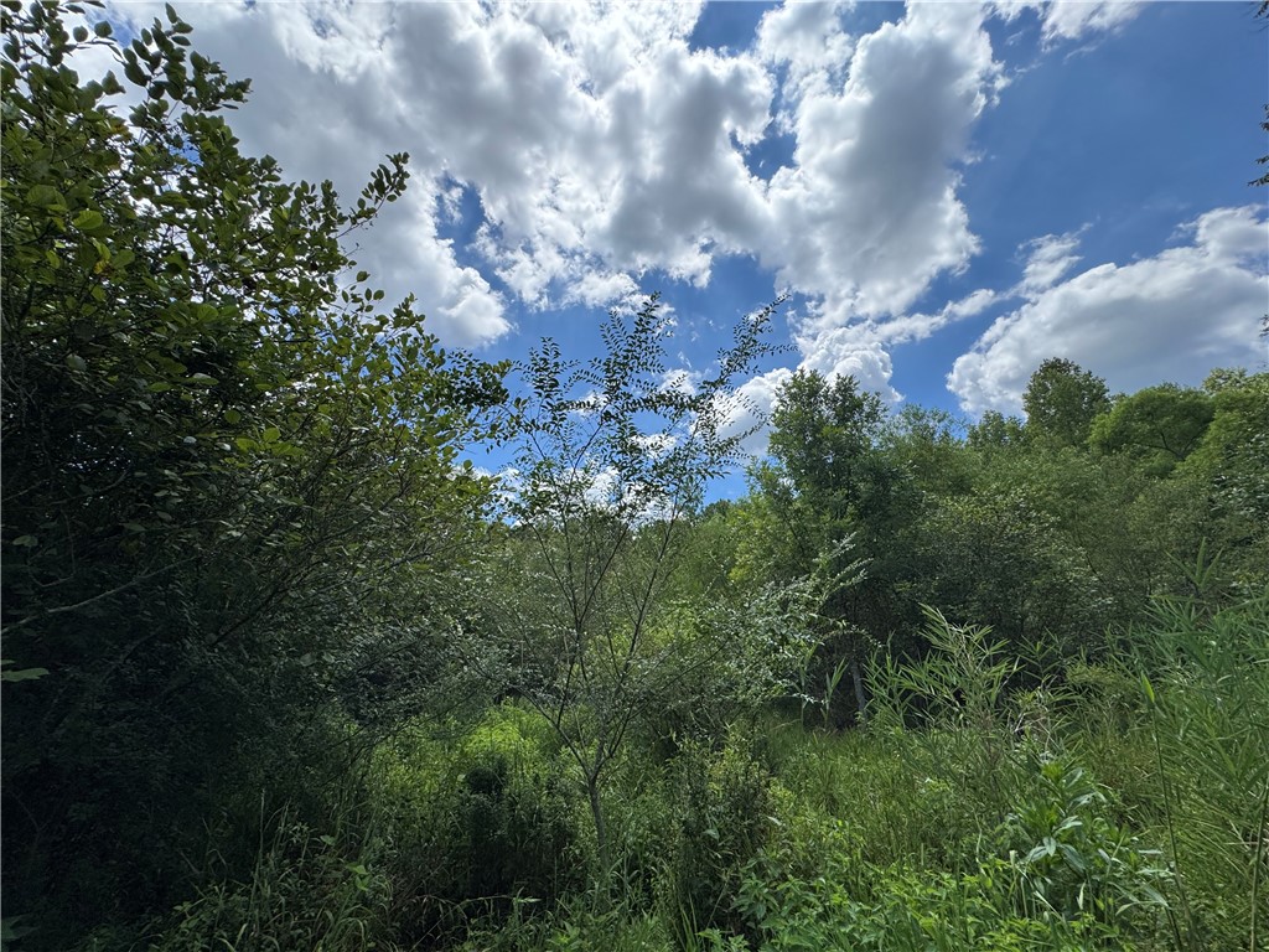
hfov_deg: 102.1
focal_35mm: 14
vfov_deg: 85.7
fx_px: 513
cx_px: 634
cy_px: 476
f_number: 2.2
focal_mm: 2.22
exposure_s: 1/1748
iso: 40
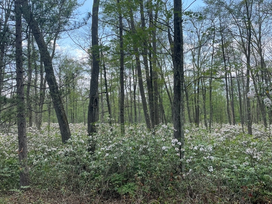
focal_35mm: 26
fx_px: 204
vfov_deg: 53.1
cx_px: 136
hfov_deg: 67.3
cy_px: 102
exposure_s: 1/903
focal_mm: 4.2
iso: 32
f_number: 1.6
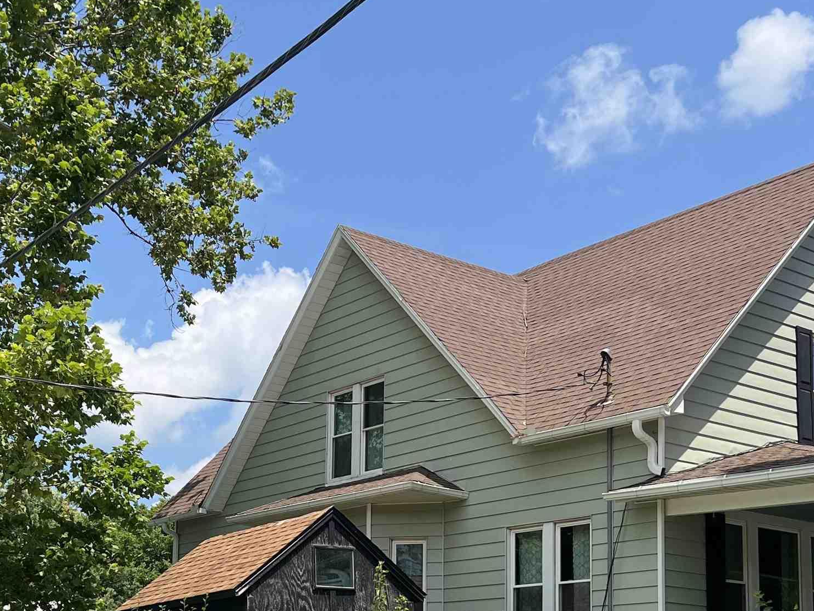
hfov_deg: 35.4
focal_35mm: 54
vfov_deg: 26.1
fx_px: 1270
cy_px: 558
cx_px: 307
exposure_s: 1/3968
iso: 50
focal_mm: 5.7
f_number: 1.5
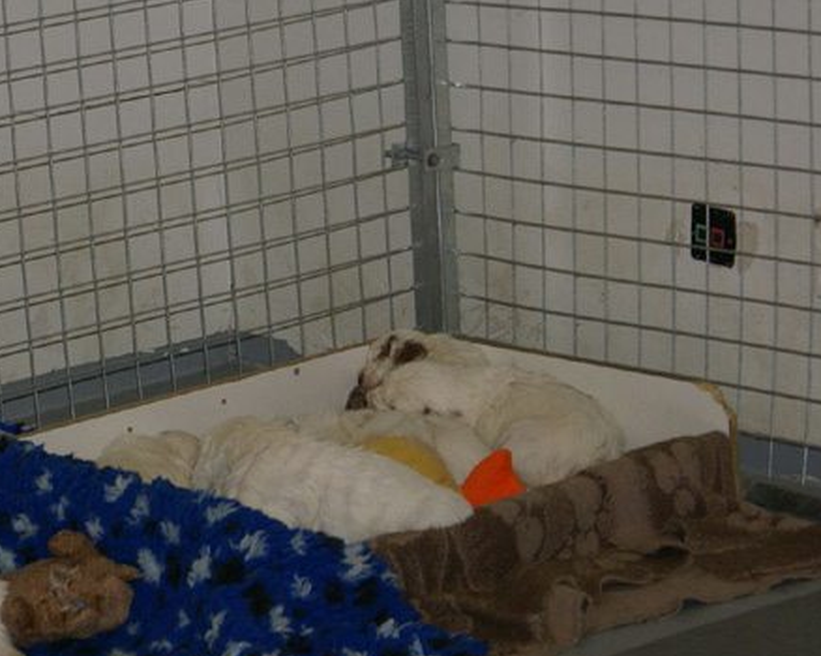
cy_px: 344
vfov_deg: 8.6
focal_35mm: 180
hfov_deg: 10.7
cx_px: 77
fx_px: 4372
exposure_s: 1/125
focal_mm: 70
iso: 400
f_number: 5.6
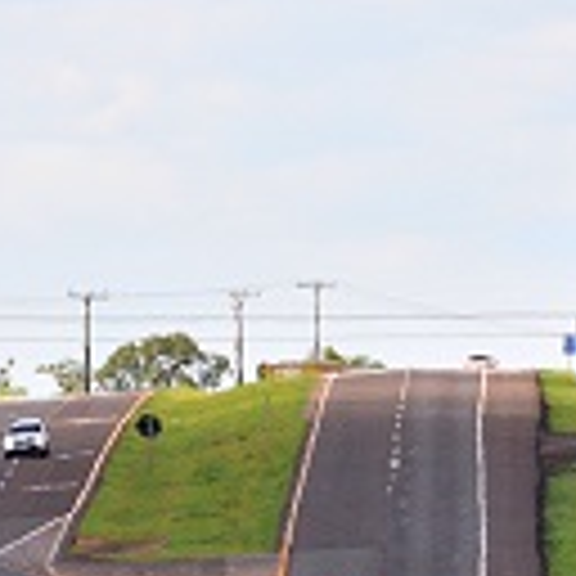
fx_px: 28050
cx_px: 216
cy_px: 662
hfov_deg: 1.2
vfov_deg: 1.2
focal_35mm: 1490
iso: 500
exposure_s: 1/500
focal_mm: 300
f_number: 11
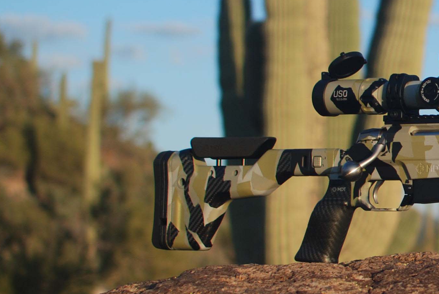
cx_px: 548
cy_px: 130
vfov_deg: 9.2
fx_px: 1825
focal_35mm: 149
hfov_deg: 13.3
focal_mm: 35
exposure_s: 1/500
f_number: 2.8
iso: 125
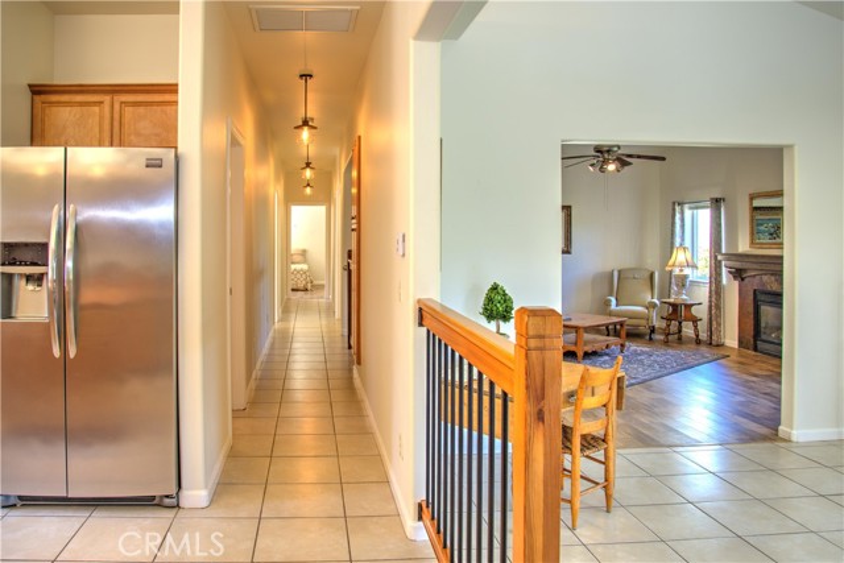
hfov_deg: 73.7
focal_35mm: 24
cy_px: 282
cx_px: 422
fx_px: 563
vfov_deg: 53.2
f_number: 9
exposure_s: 1/20
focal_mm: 24
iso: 200
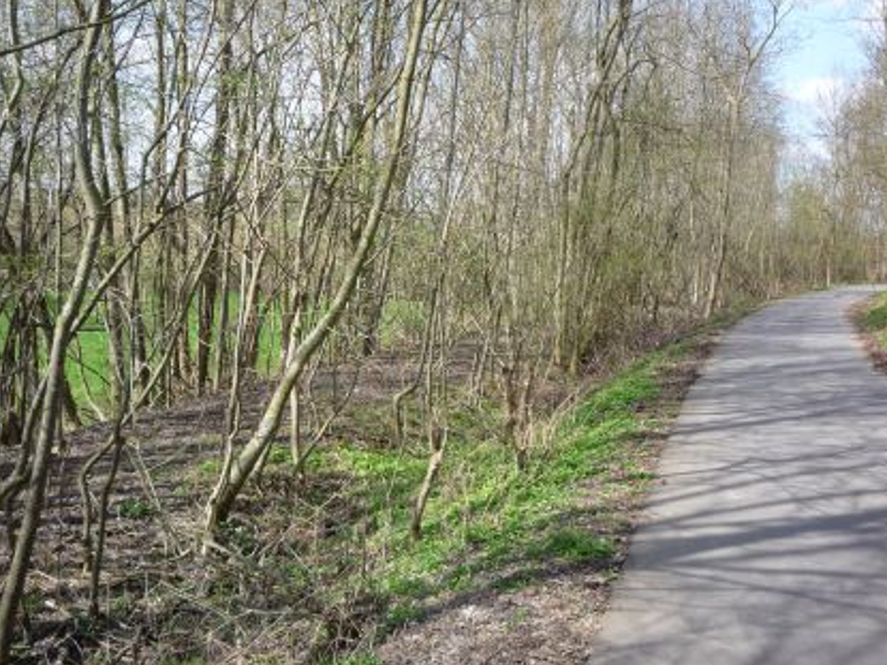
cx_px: 423
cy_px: 299
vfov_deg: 38.6
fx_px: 948
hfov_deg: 50.1
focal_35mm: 37
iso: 100
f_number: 4
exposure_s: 1/320
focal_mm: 5.2
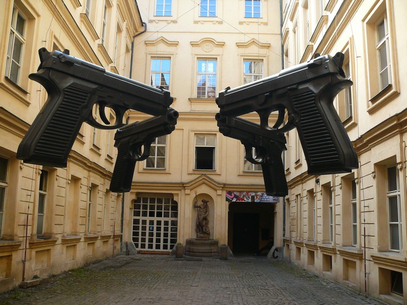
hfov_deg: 52.6
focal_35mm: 35
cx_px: 204
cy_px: 152
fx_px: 411
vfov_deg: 40.7
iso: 200
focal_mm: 7.4
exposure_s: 1/125
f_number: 2.8
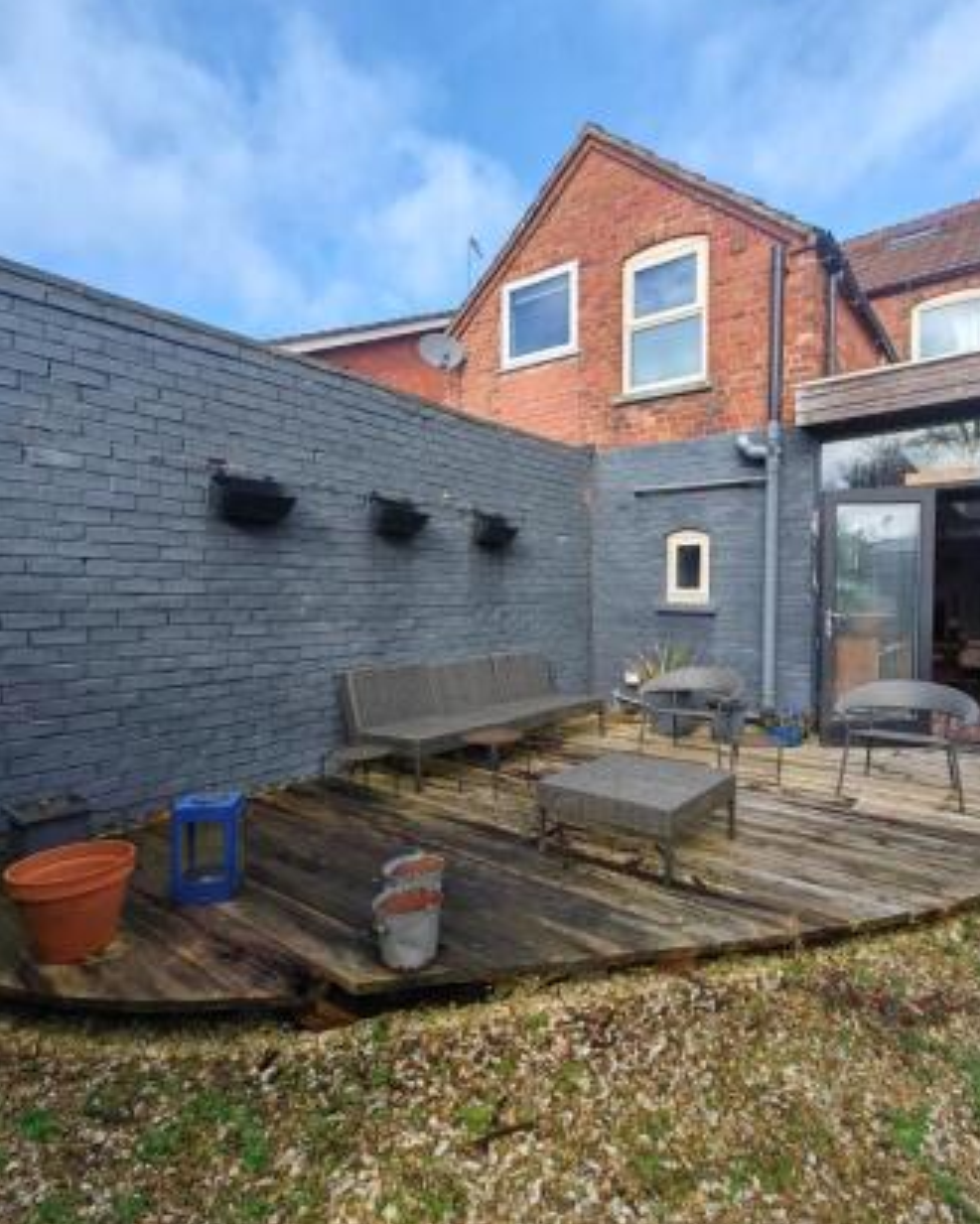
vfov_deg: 86.4
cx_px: 573
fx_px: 652
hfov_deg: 73.2
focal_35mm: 18
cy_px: 615
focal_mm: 1.82
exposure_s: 1/370
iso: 50
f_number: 2
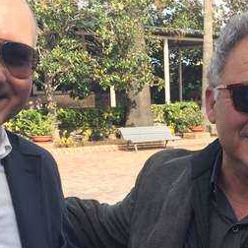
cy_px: 194
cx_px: 249
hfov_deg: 20.2
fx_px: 673
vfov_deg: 20.7
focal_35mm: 83
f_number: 2.2
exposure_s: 1/842
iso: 32
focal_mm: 4.15
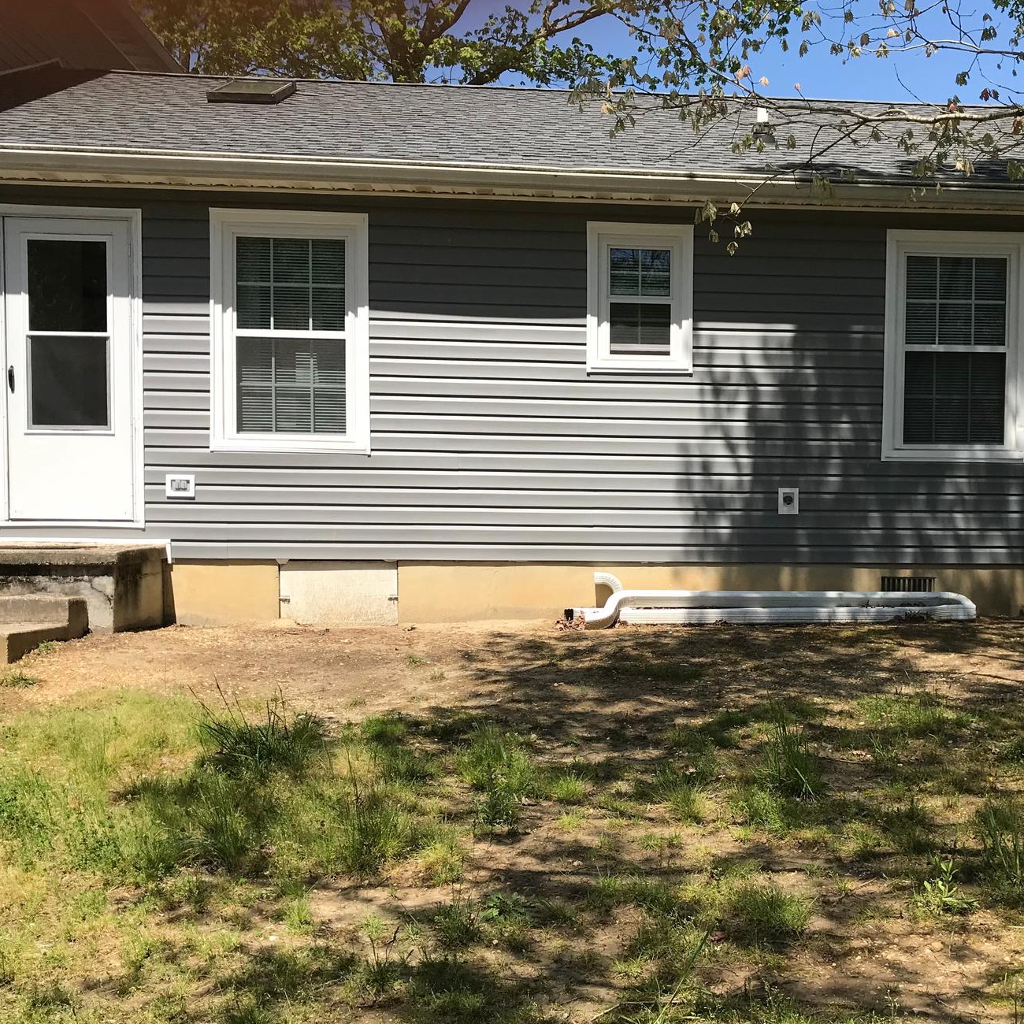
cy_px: 579
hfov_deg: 42.3
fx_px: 1305
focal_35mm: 39
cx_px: 671
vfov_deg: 42.7
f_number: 1.8
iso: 20
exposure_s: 1/1953
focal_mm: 3.99
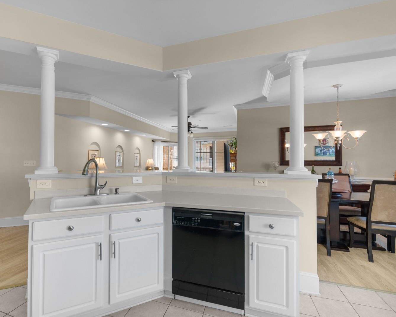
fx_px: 199
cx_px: 164
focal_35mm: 17
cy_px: 159
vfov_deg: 77.0
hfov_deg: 88.8
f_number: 4.5
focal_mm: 10
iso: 100
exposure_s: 1/25
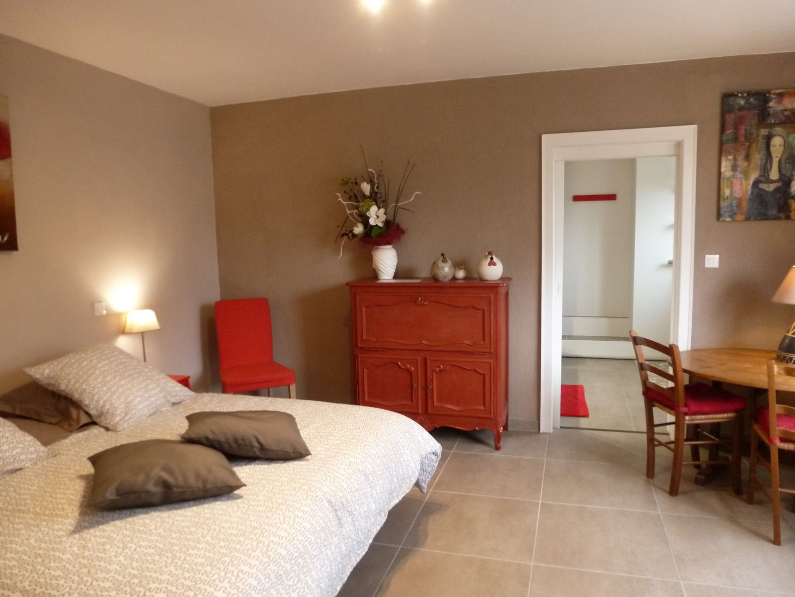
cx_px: 398
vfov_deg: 56.8
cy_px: 298
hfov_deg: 71.6
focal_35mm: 24
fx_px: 551
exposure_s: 1/20
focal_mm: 4.3
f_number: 3.3
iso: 400
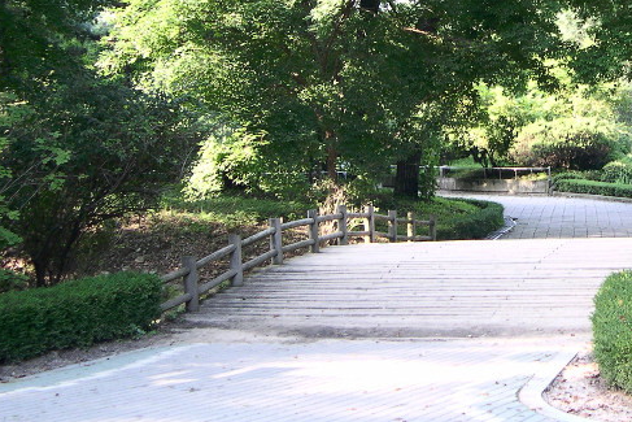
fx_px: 1212
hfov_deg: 28.6
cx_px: 504
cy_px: 101
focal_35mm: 69
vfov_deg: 19.6
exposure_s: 1/61.5
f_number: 2.8
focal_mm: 8
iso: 100
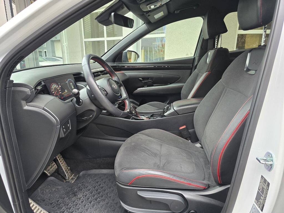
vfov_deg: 58.9
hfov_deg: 73.9
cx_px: 142
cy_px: 106
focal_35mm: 23
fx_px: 189
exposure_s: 1/100
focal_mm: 6.3
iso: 200
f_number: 1.7
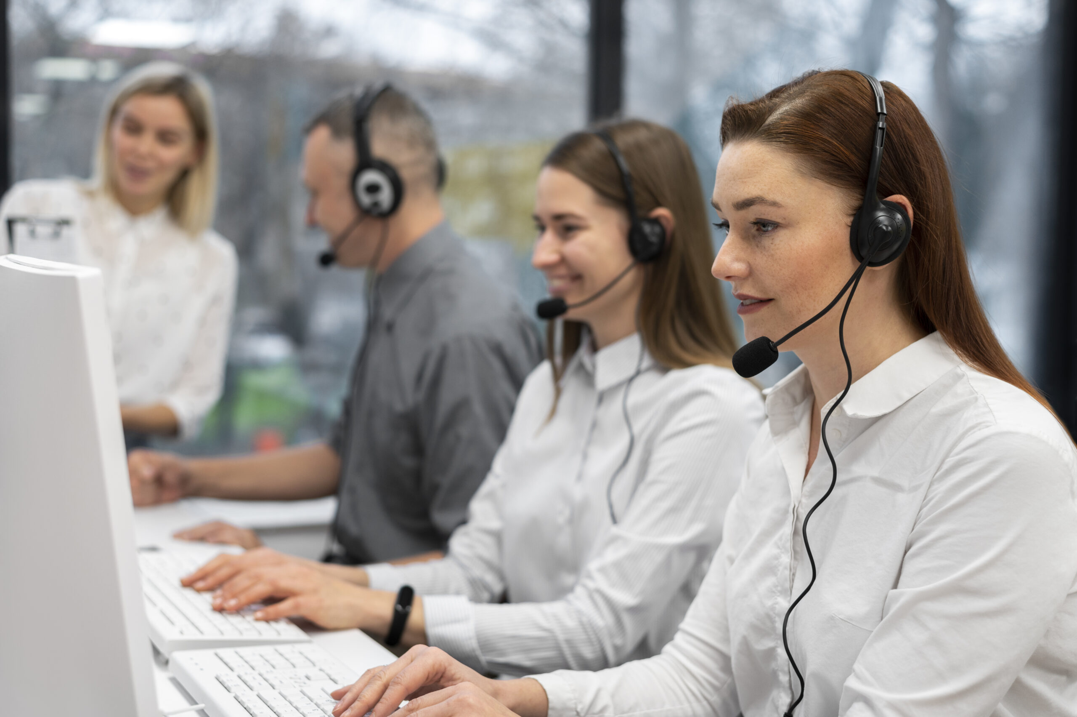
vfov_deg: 27.0
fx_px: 1495
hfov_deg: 39.6
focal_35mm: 50
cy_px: 358
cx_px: 538
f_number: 2.8
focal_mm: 50
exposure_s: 1/320
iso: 800
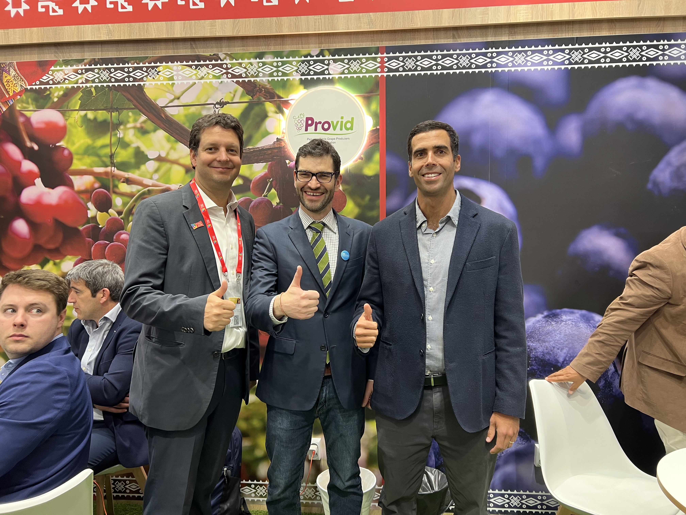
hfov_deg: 67.3
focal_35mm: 26
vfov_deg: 53.1
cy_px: 258
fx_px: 515
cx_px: 343
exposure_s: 1/50
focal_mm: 5.7
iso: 100
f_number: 1.5
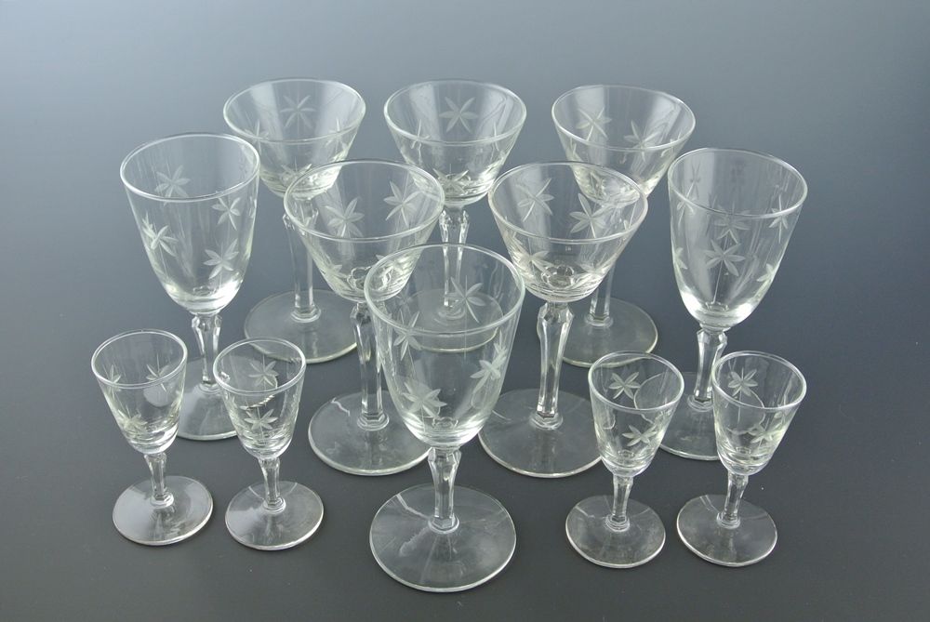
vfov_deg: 28.7
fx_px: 1215
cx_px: 465
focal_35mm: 47
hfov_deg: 41.9
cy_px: 311
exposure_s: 1/80
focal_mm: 17.5
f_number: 4.5
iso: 400
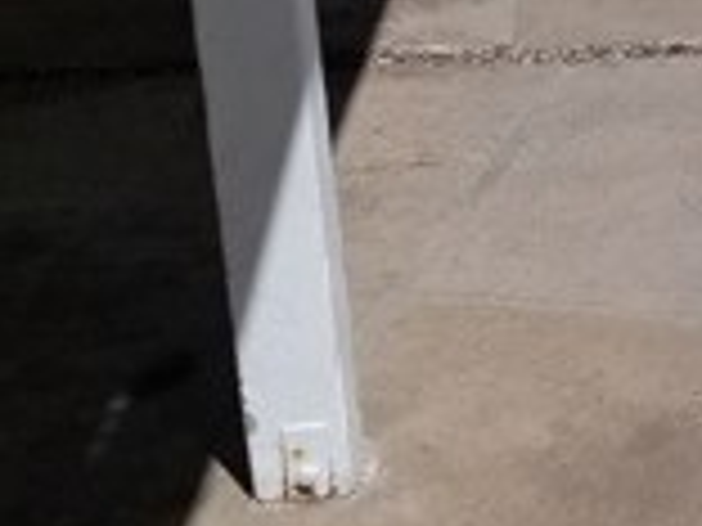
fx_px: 2170
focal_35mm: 107
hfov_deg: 15.4
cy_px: -76
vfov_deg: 13.5
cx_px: 1323
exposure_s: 1/6512
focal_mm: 4.25
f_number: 1.7
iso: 50
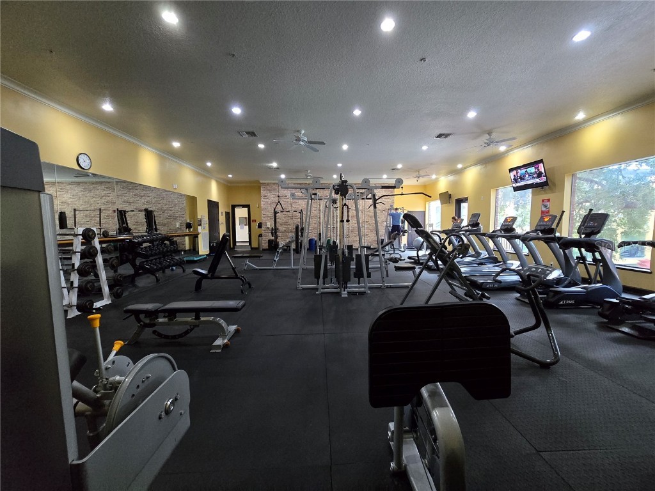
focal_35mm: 13
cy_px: 246
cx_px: 328
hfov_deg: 106.2
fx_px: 246
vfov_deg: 89.9
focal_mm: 2.2
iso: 1000
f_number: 2.2
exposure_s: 1/60
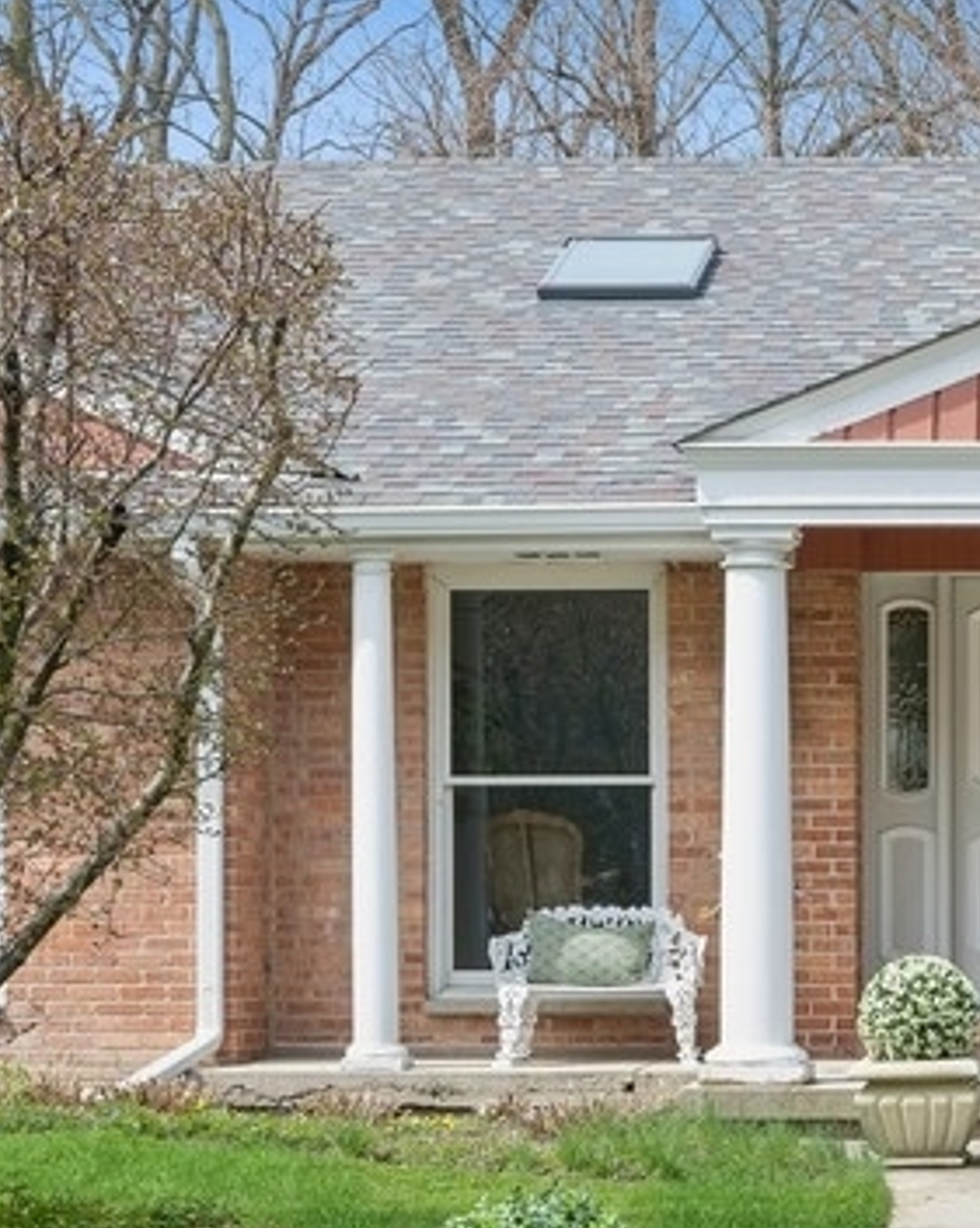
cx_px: 1130
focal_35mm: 108
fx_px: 3921
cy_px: 919
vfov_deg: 17.7
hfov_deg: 13.9
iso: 200
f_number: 9.5
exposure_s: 1/125
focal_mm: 30
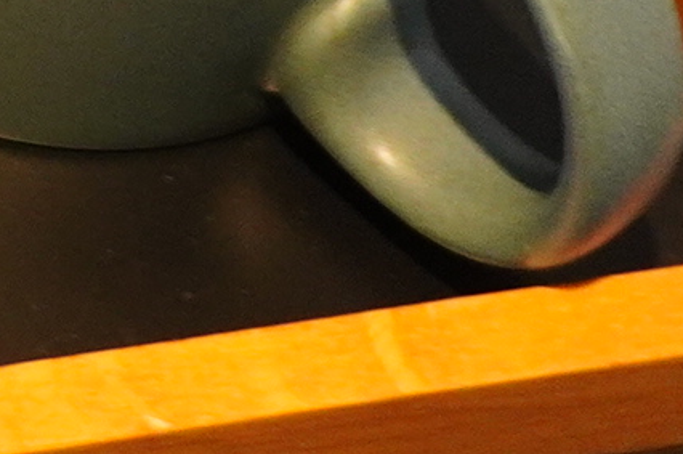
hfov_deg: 7.6
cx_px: -1438
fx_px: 4415
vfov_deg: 5.5
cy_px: -866
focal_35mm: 233
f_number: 4
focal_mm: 22
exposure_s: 1/40
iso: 1000
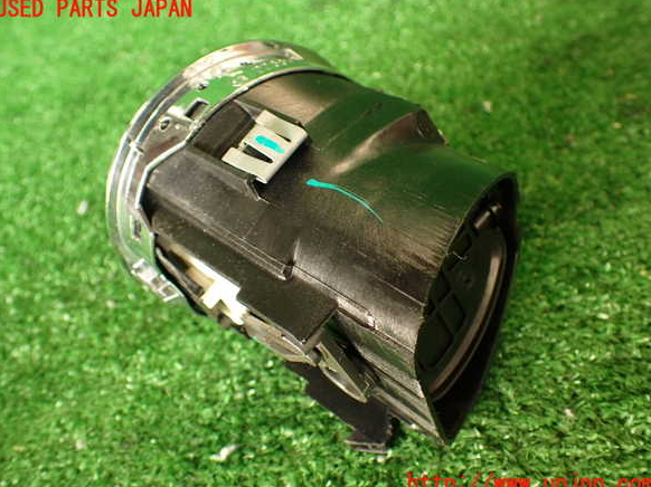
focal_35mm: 33
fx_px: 620
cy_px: 247
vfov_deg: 42.9
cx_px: 324
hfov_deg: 55.4
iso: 200
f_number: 2.4
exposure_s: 1/50
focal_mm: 5.79
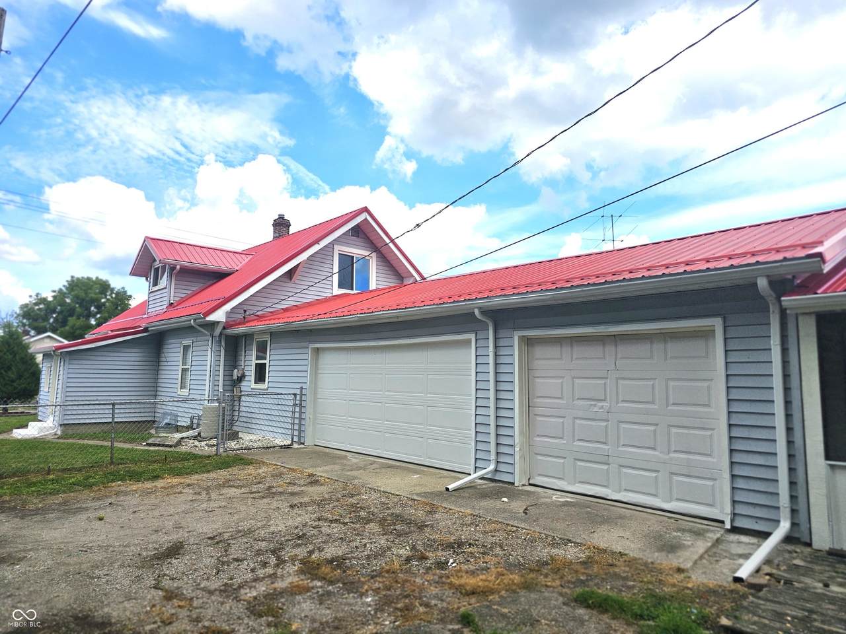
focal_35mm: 23
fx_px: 562
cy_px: 317
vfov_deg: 58.9
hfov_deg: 73.9
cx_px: 423
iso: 10
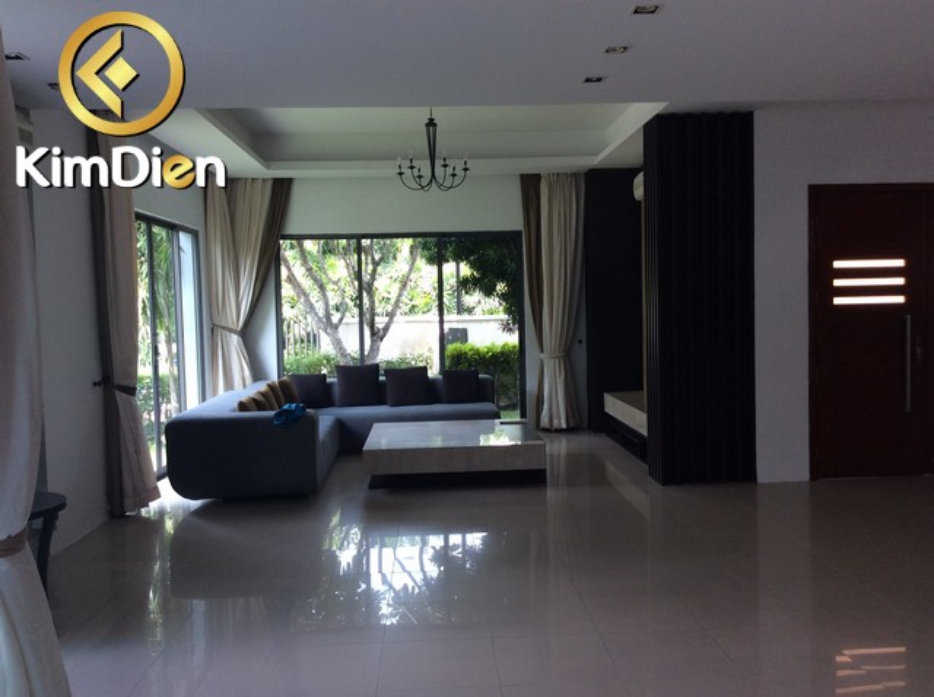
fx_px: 862
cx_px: 467
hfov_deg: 56.9
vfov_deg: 44.1
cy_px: 348
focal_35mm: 32
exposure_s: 1/60
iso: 32
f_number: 2.4
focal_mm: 3.3
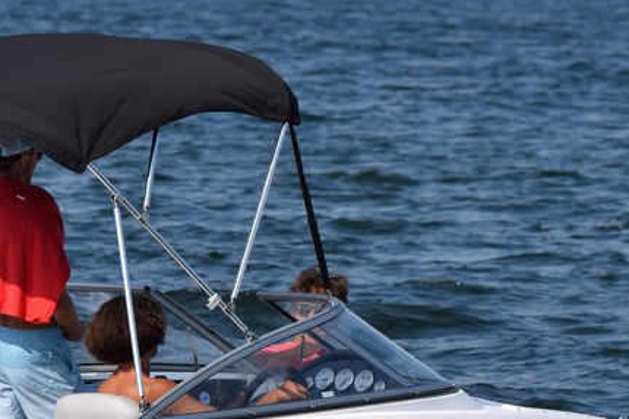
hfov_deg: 3.2
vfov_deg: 2.1
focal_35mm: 645
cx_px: 39
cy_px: 369
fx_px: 11276
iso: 200
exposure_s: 1/800
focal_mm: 185
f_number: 7.1
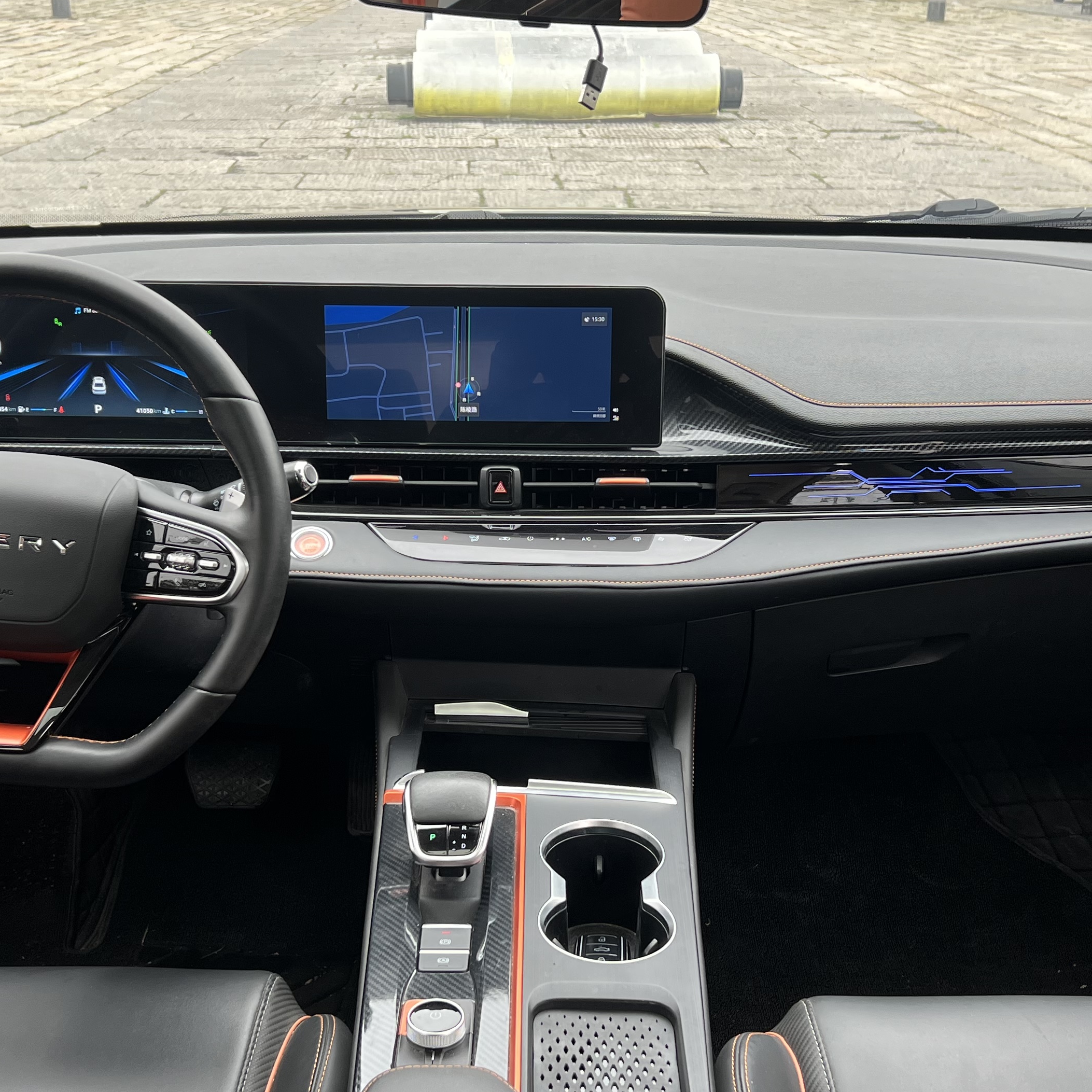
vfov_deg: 38.2
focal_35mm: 44
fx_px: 1570
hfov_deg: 38.3
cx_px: 544
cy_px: 649
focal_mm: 5.7
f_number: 1.5
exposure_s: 1/121
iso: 64
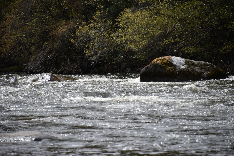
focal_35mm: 300
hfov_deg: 6.9
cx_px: 117
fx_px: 1950
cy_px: 78
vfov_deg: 4.6
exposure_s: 1/640
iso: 100
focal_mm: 300
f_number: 6.3
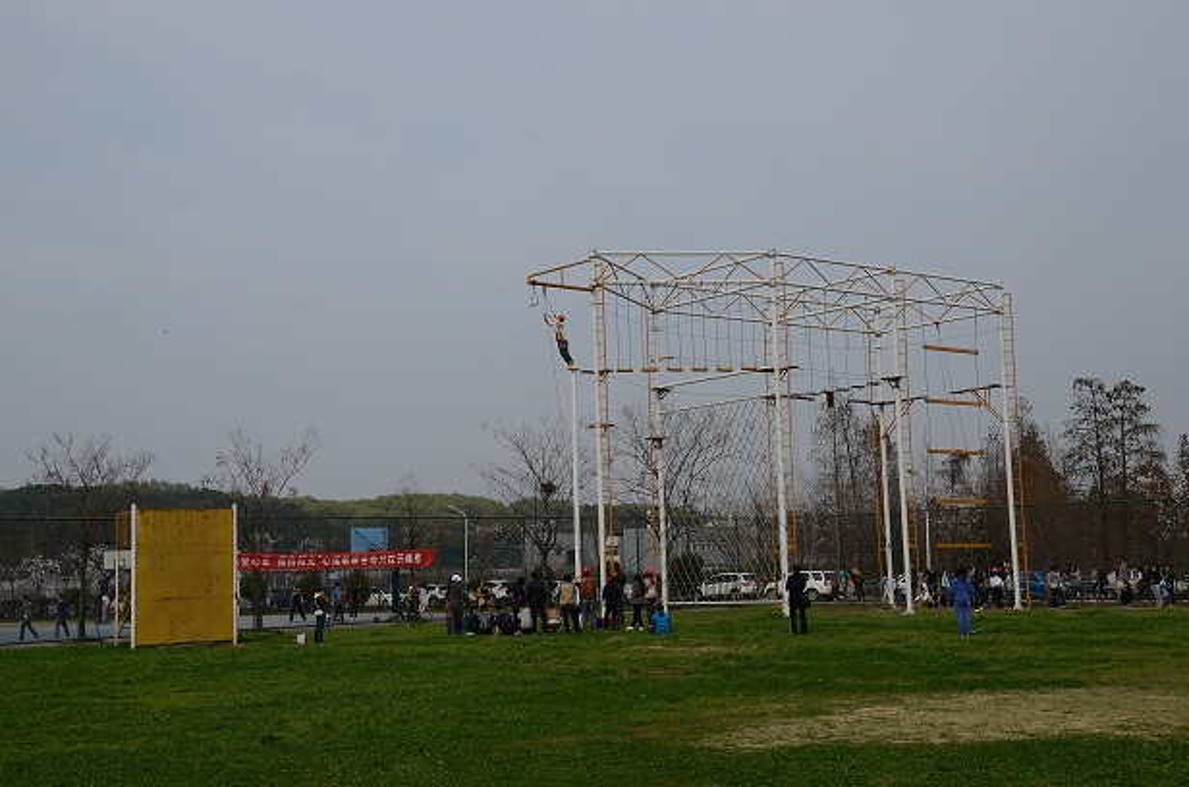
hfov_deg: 41.2
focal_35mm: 48
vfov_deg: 28.0
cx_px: 594
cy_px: 394
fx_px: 1582
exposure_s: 1/640
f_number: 13
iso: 320
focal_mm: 32
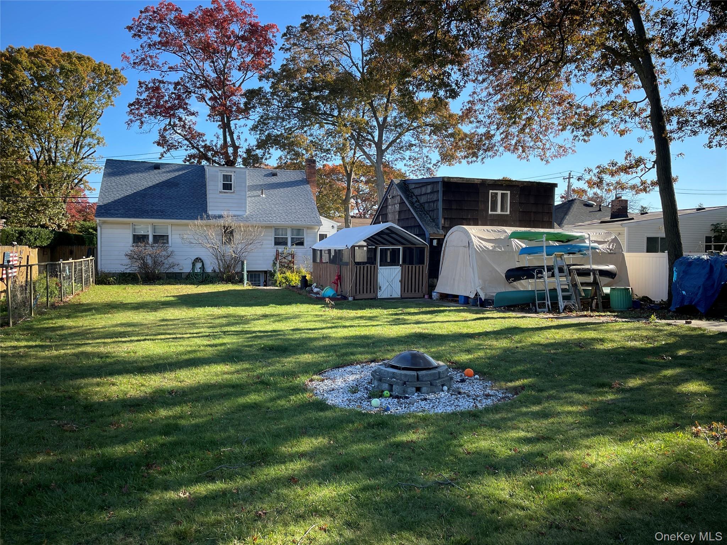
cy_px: 272
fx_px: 546
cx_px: 364
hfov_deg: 67.3
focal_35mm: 26
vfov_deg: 53.1
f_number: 1.6
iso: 32
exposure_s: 1/1033
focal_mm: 4.2
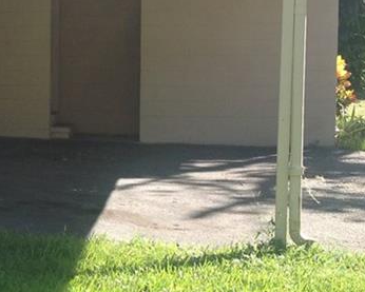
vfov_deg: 15.2
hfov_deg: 18.1
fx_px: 1091
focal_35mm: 101
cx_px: -71
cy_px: 113
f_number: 2.4
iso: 50
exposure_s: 1/451
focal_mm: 4.28
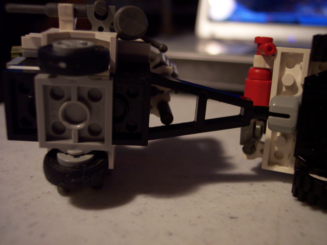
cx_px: 164
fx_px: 359
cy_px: 122
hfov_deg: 49.0
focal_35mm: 38
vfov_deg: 37.7
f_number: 2.8
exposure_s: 1/8
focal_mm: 8
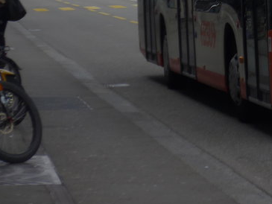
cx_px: 407
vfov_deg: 6.4
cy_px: -130
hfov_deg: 8.4
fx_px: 1808
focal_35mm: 230
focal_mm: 15
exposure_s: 1/640
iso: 80
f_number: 4.2
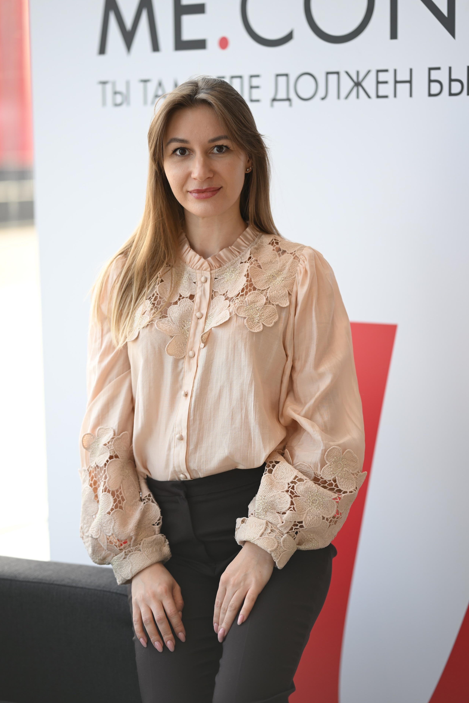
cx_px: 233
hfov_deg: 15.9
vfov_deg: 23.6
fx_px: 1680
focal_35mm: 86
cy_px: 352
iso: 160
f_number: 1.8
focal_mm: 85
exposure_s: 1/320
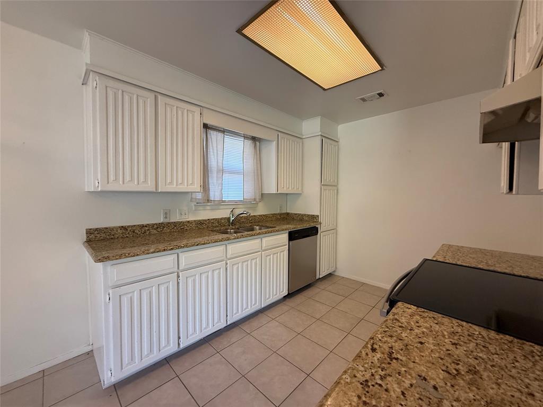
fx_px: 220
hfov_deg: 102.1
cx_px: 272
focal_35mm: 14
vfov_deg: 85.7
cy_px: 204
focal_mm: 2.22
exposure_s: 1/120
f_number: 2.2
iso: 250
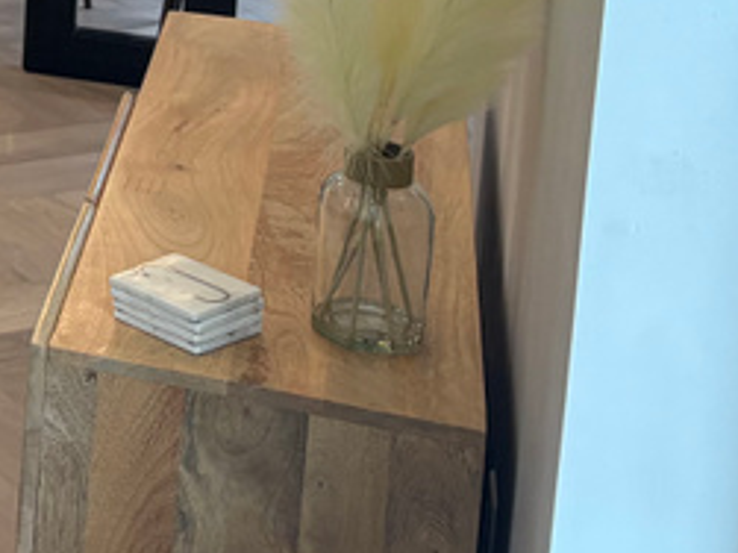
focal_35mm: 106
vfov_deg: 13.0
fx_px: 2259
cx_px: -597
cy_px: -350
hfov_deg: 15.8
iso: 125
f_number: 1.6
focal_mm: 5.96
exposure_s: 1/177
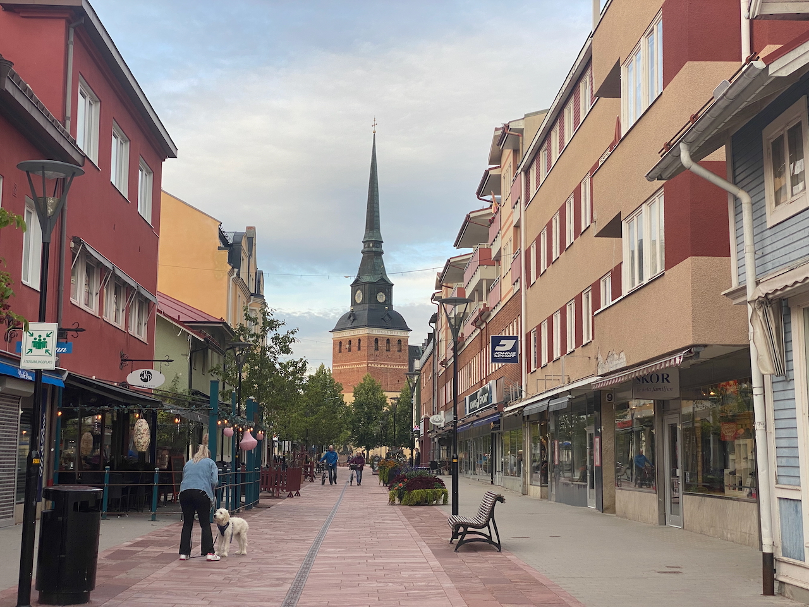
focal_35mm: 52
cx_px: 404
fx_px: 1215
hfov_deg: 36.8
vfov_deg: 28.0
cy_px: 304
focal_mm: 6
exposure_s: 1/223
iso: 20
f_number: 2
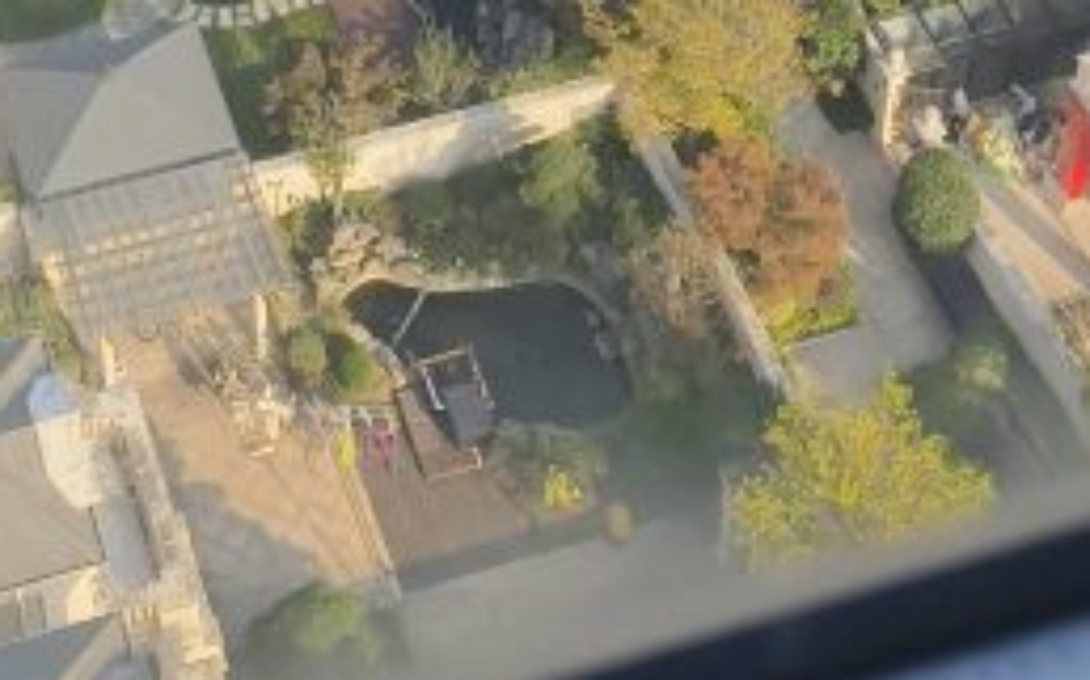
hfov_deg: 20.4
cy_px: -585
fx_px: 2999
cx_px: 245
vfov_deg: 11.8
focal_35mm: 101
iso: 72
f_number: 1.75
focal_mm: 5.5
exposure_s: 1/740
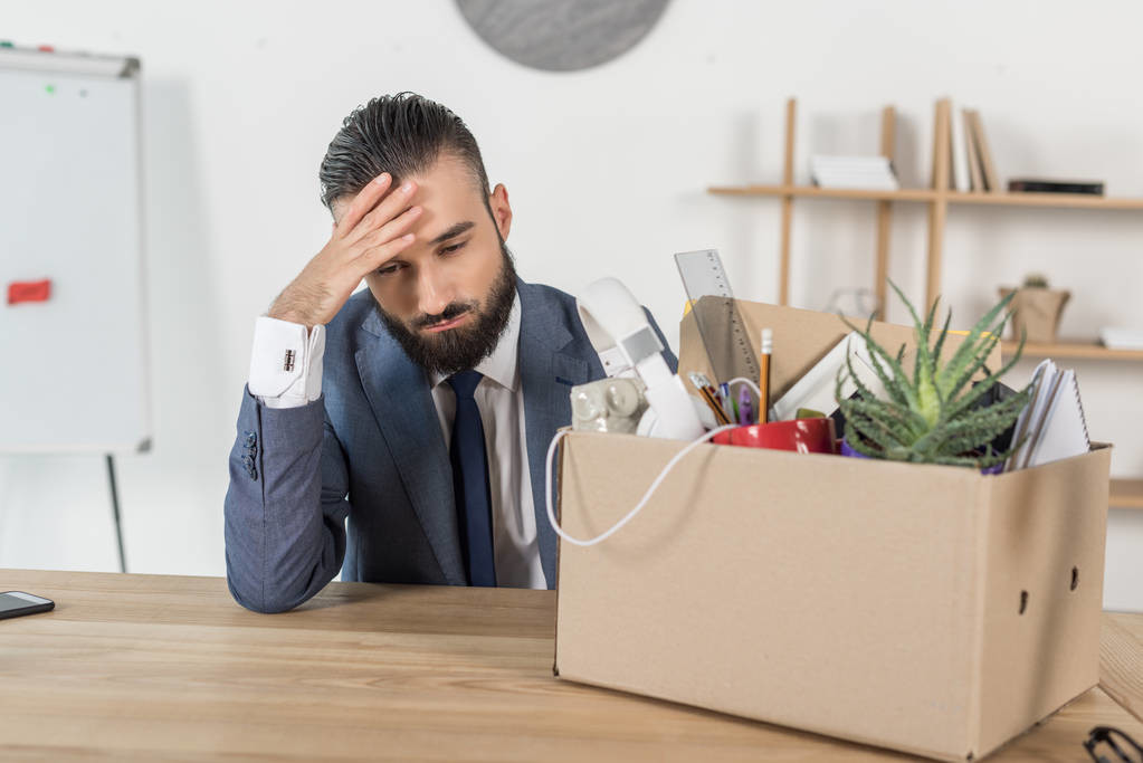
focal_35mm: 50
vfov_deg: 27.0
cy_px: 382
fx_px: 1588
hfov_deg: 39.6
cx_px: 572
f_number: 3.5
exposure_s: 1/200
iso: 100
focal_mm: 50
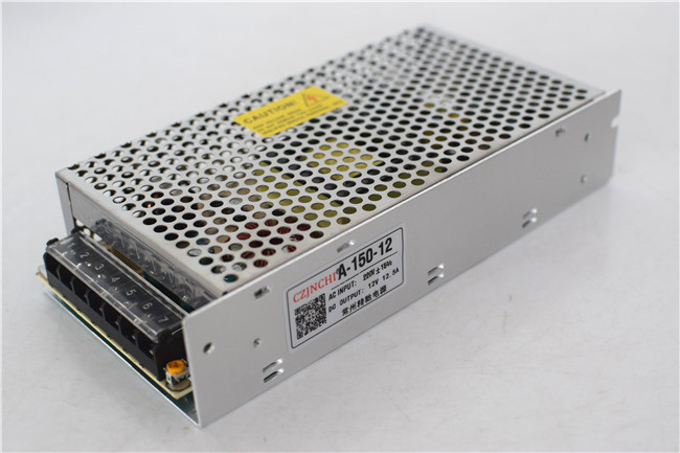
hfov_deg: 37.9
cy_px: 226
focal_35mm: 52
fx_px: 991
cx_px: 340
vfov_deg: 25.7
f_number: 4.5
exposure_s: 1/125
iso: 800
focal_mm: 35
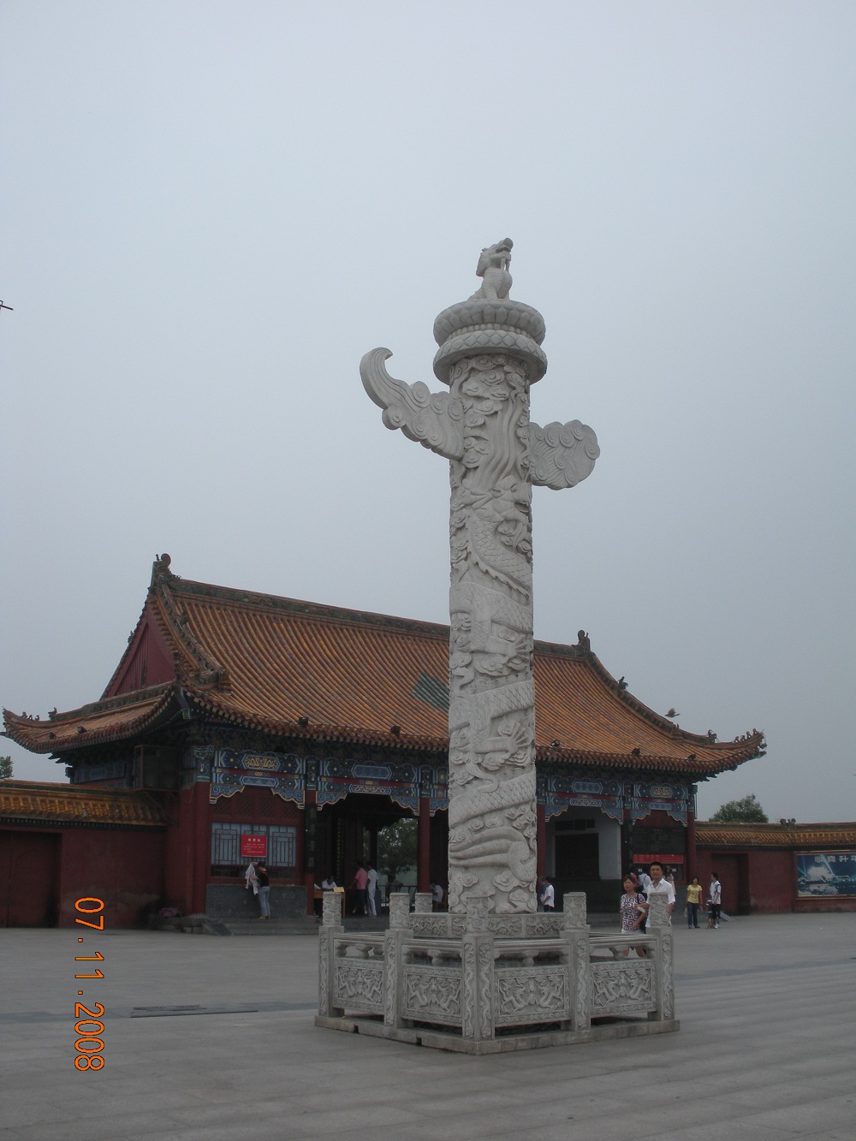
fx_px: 1187
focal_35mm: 36
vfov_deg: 51.4
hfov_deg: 39.7
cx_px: 428
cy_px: 570
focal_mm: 6.3
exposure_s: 1/440
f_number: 5.6
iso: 64
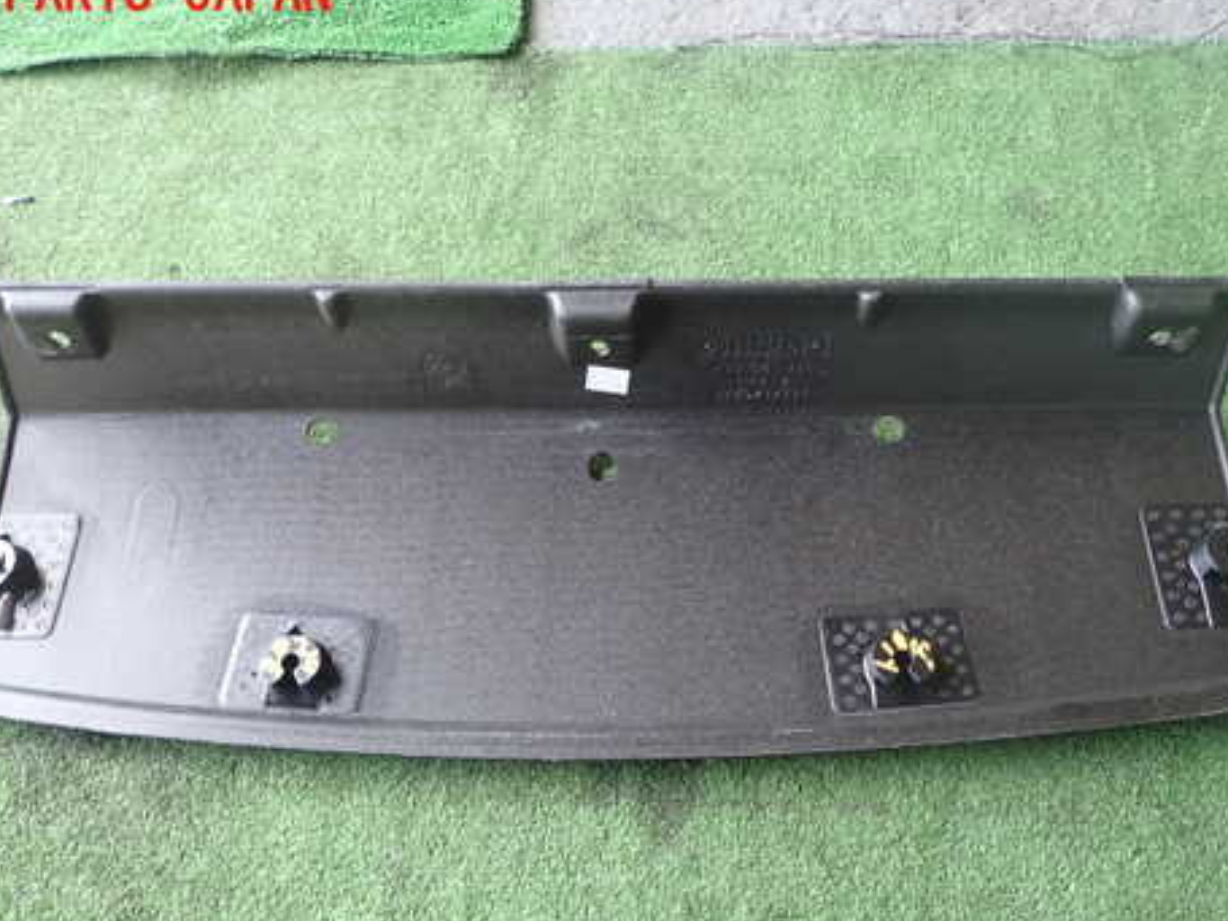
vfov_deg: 42.6
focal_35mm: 33
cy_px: 567
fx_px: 1170
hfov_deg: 55.3
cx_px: 650
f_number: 2
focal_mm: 4.5
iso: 100
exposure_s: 1/80
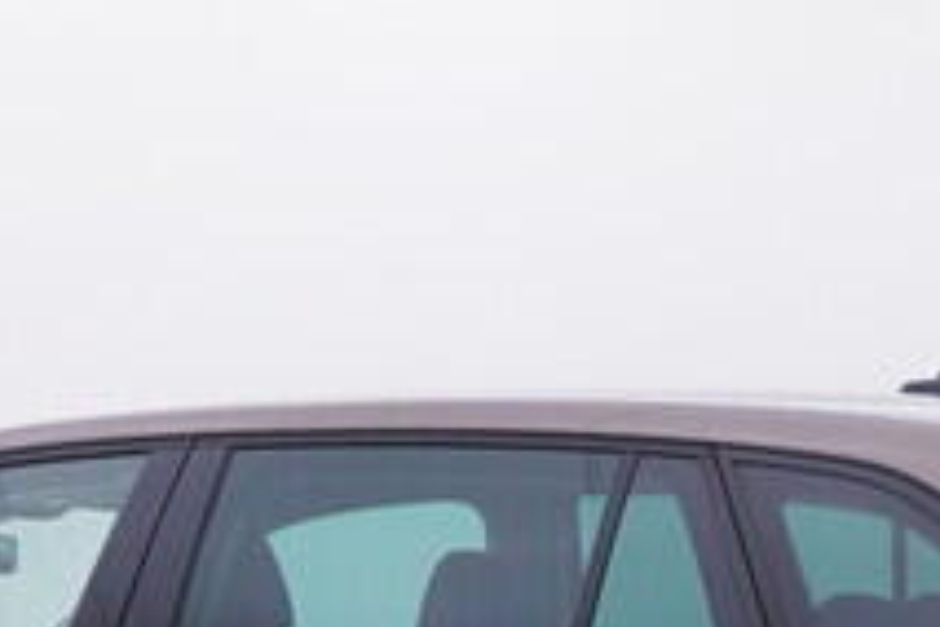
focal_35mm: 108
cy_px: 910
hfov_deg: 18.8
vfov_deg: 12.1
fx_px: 2830
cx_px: 309
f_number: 5
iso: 200
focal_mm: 15
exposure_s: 1/80
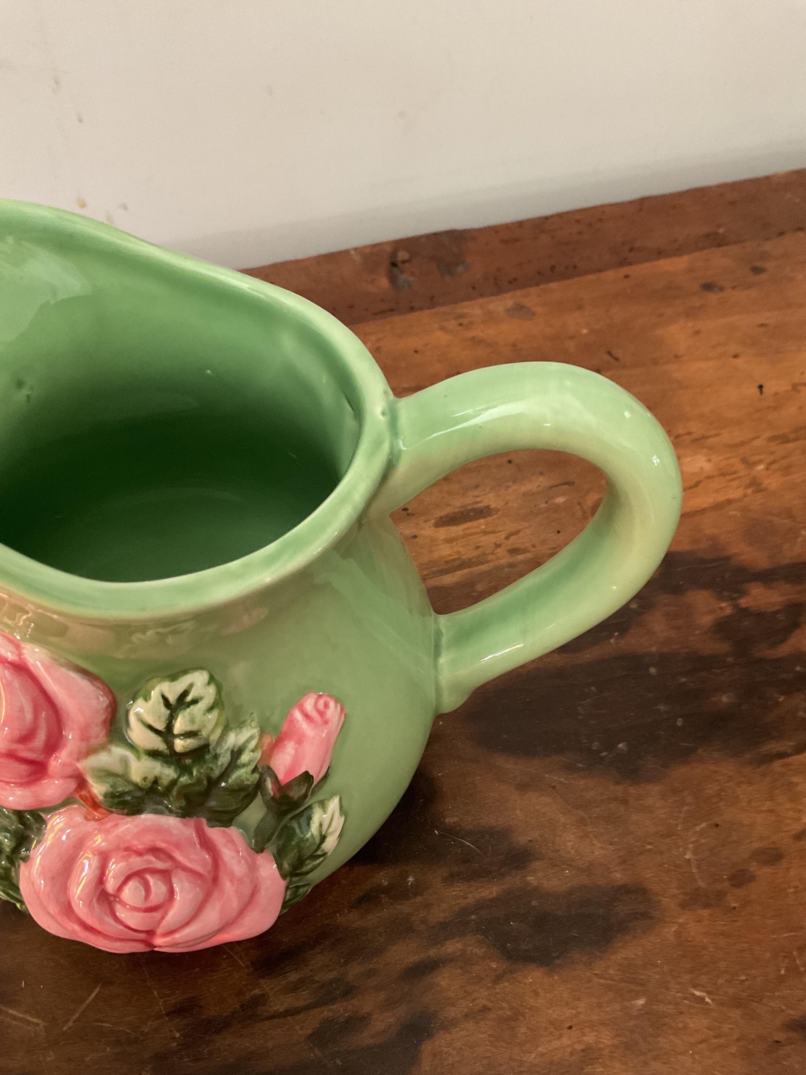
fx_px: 900
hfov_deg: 48.2
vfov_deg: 61.7
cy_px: 538
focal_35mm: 29
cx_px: 403
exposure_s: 1/50
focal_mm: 3
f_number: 1.8
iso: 250
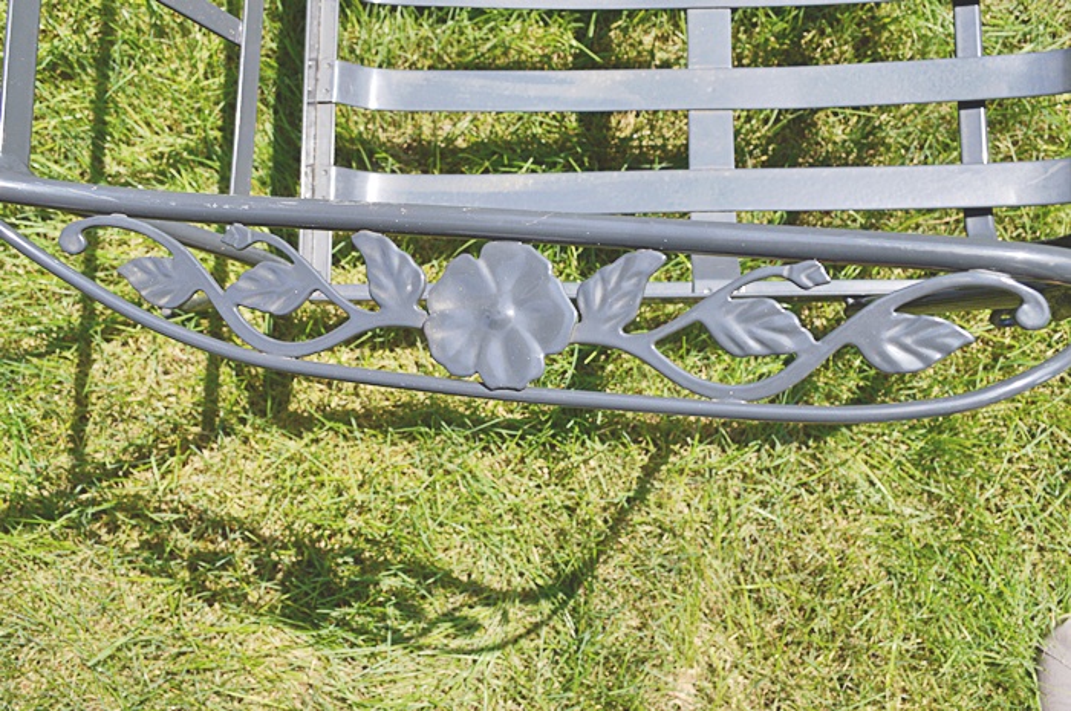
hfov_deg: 57.3
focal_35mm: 33
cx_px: 536
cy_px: 356
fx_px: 981
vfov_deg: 39.9
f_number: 7.1
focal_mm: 22
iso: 100
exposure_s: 1/200
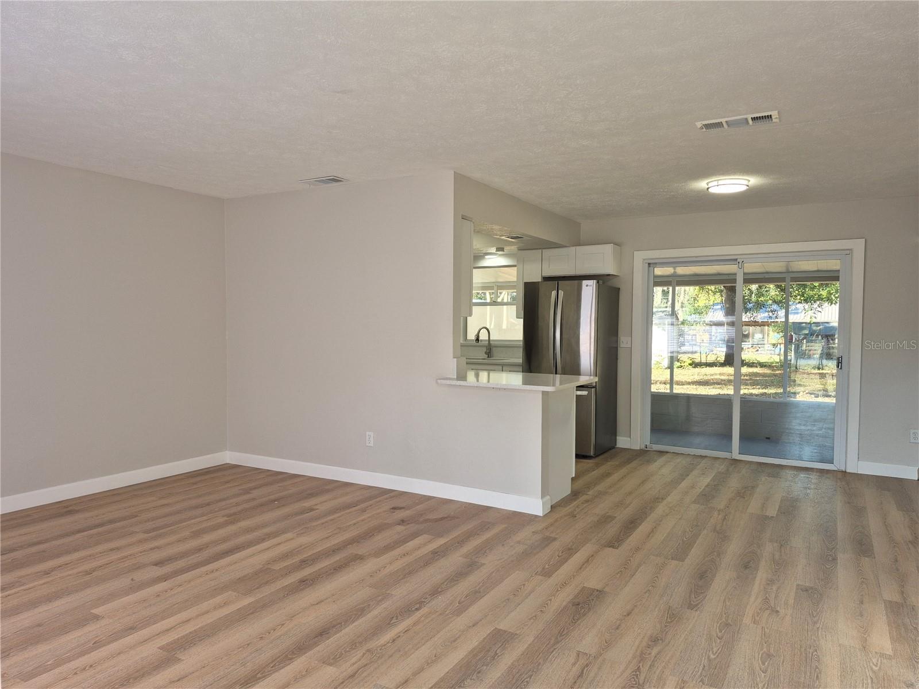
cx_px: 460
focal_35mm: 23
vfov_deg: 58.9
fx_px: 611
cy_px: 344
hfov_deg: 73.9
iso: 80
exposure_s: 1/180
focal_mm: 5.4
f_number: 1.8
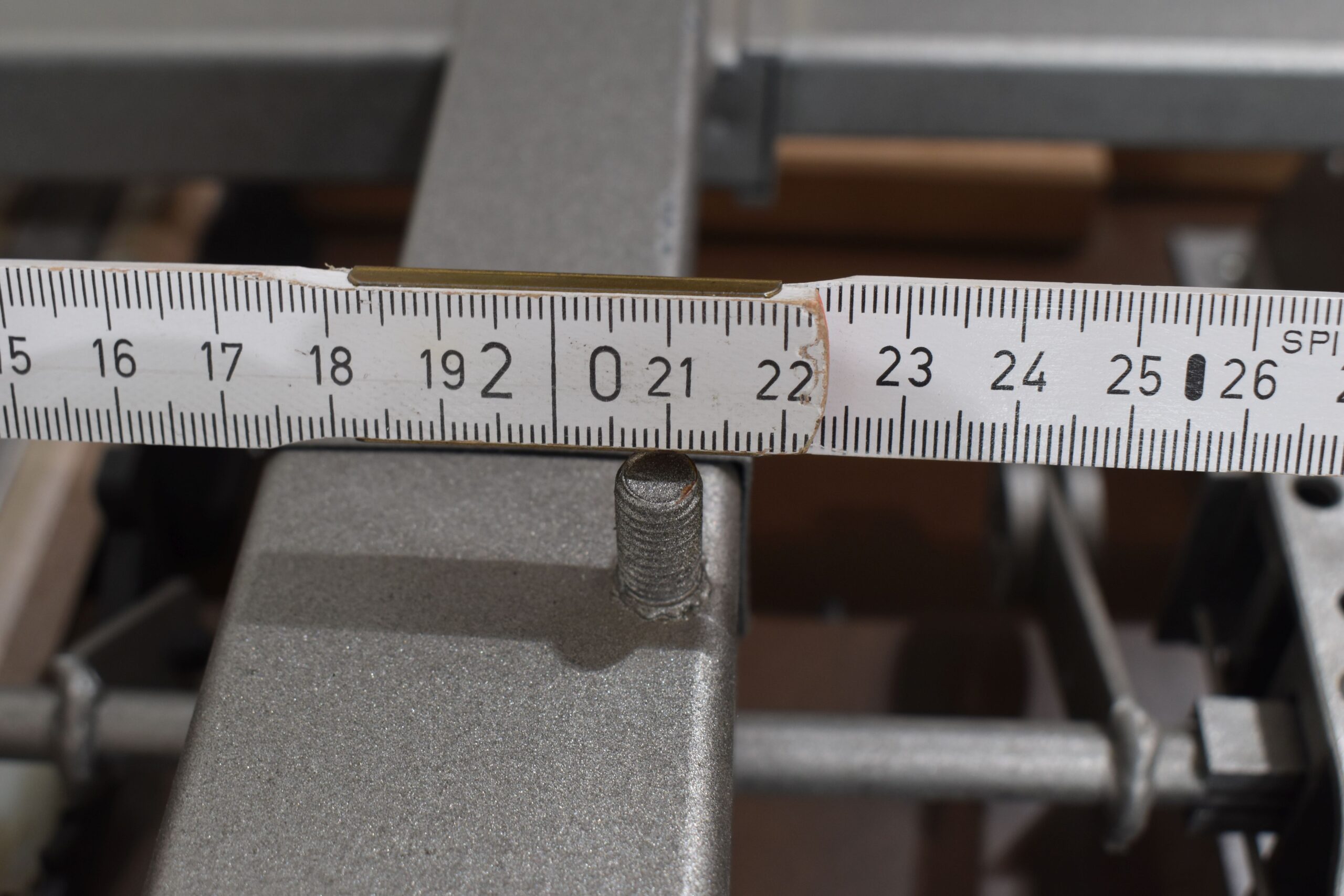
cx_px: 672
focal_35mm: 45
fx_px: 1680
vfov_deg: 29.9
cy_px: 448
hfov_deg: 43.6
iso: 400
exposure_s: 1/60
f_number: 7.1
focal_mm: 30
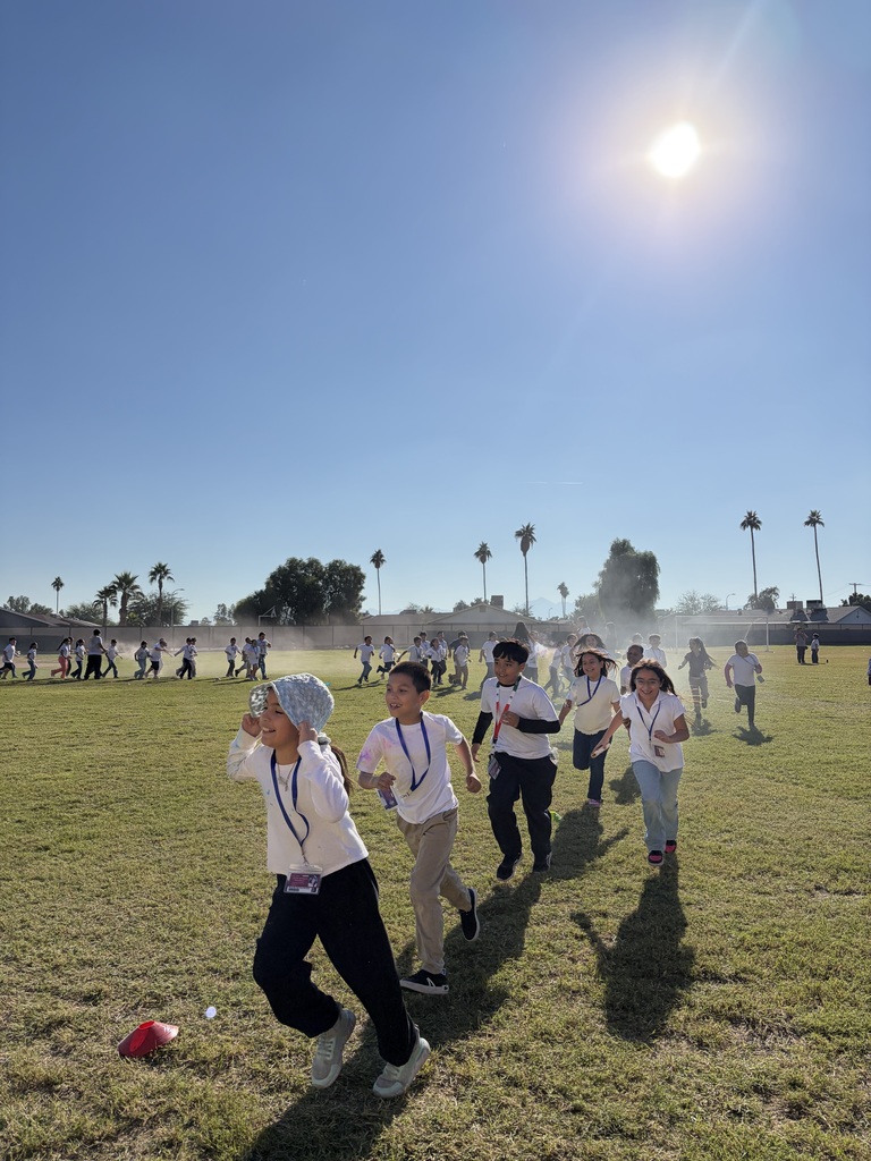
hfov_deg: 53.1
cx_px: 436
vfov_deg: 67.3
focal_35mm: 26
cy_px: 580
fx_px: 872
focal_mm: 5.96
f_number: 1.6
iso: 50
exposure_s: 1/11905
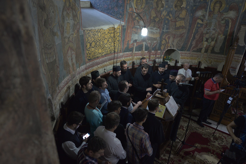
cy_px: 82
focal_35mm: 24
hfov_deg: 73.7
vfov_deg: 53.2
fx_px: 164
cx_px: 123
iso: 1600
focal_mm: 24
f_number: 2.8
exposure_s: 1/50
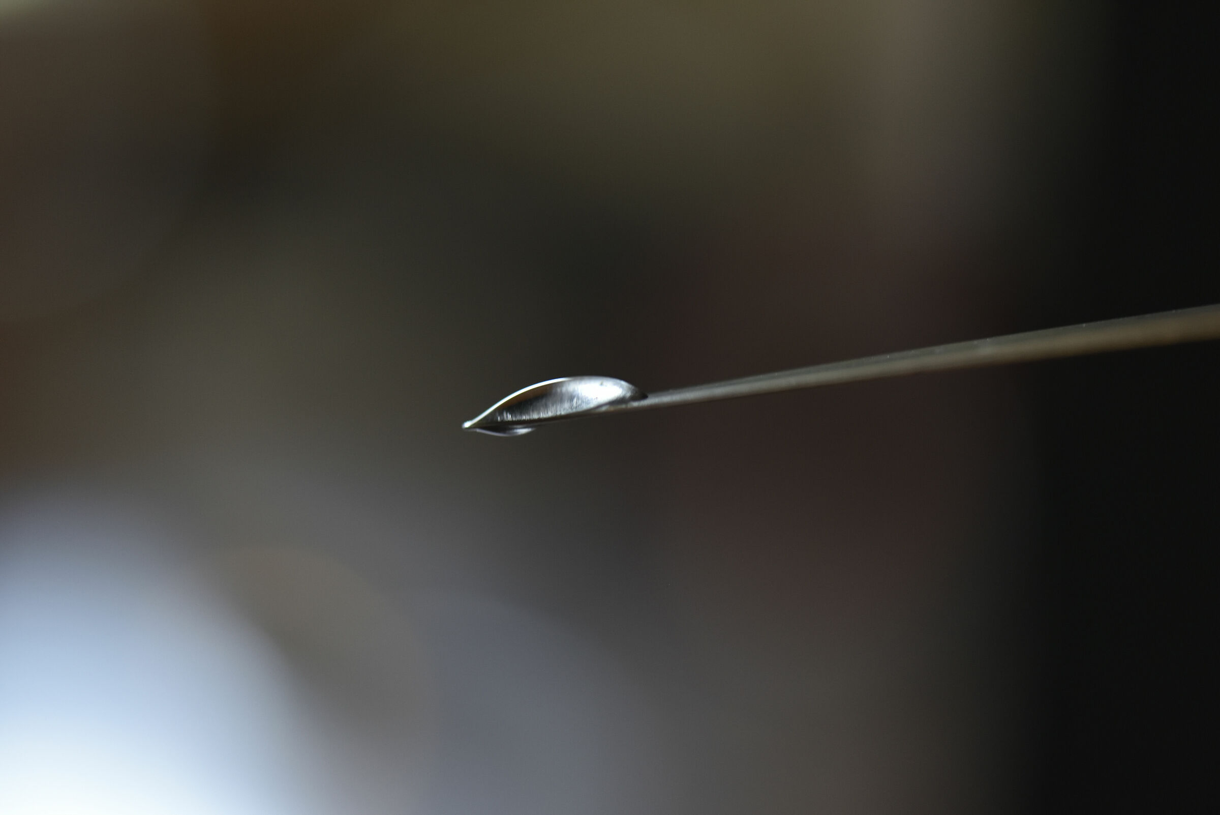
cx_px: 610
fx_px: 3559
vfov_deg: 13.1
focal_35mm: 105
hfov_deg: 19.4
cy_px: 408
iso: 1250
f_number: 4
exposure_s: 1/100
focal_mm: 105
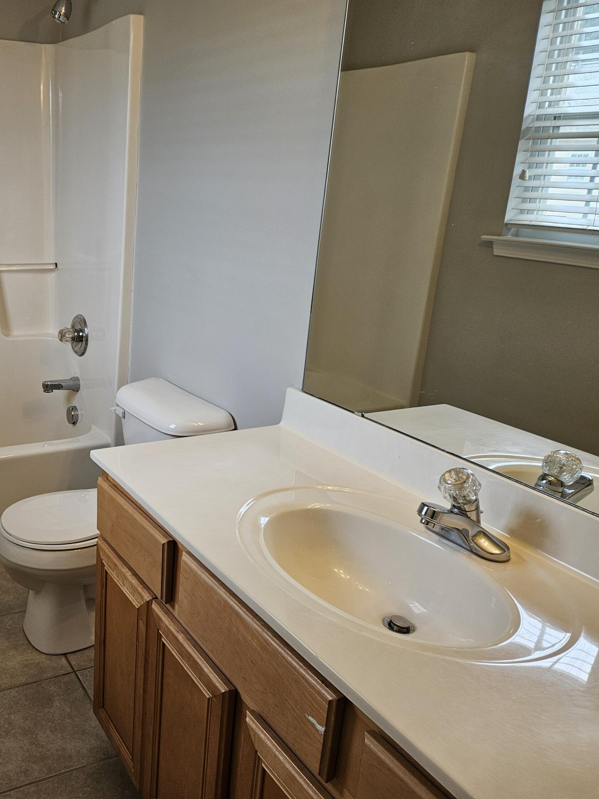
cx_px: 116
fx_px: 715
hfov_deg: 43.2
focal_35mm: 31
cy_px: 396
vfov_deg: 58.4
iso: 64
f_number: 1.8
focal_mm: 5.4
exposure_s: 1/120
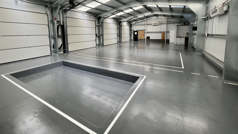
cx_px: 119
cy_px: 45
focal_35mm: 15
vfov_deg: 68.5
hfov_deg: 103.0
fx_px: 95
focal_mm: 1.57
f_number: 1.8
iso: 32
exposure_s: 1/202
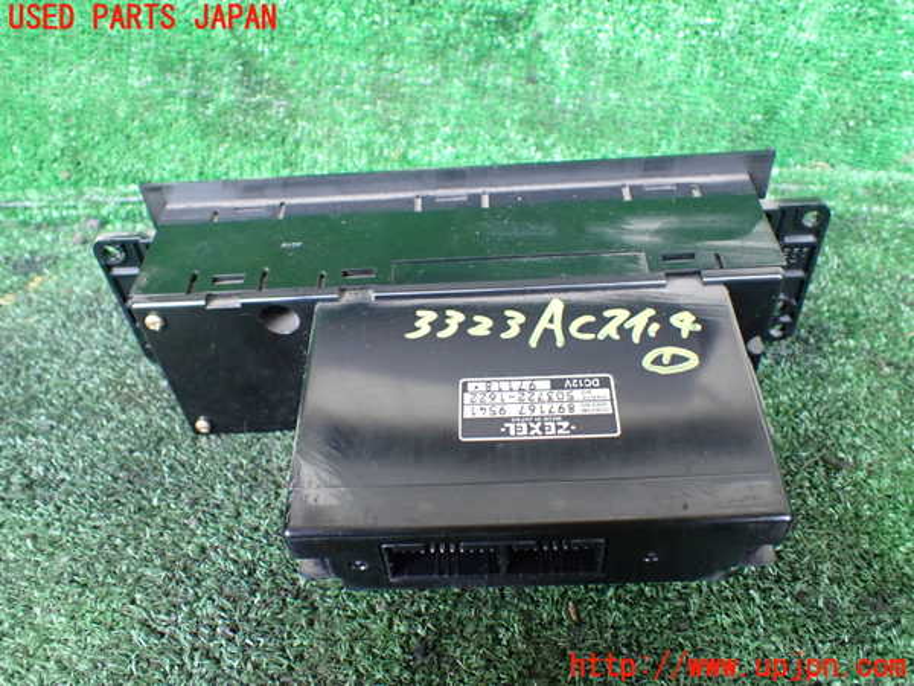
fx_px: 792
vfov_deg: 46.8
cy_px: 343
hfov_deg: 60.0
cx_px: 457
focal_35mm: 30
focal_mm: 5.4
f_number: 2.3
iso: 800
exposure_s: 1/50
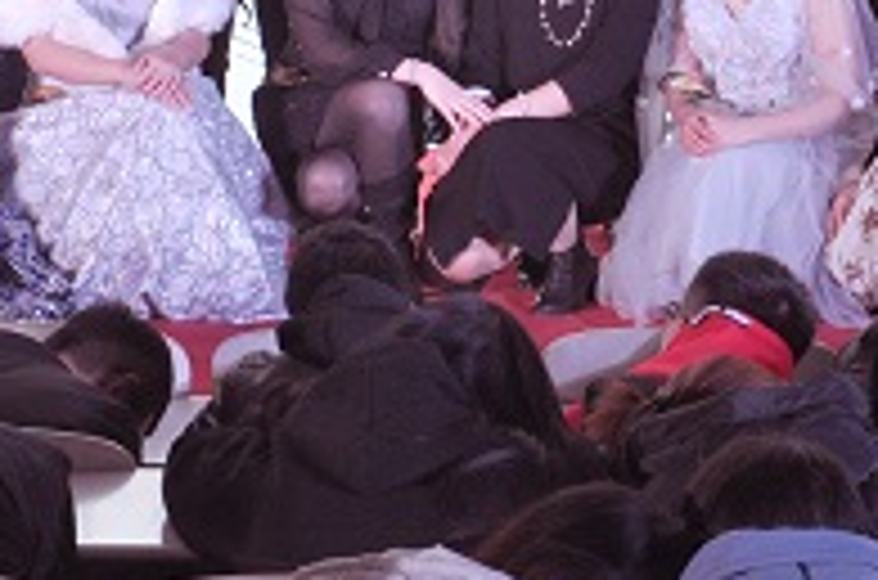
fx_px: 3601
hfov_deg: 13.9
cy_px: -135
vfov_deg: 9.1
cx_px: 446
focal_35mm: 148
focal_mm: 32
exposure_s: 1/125
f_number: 5
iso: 500
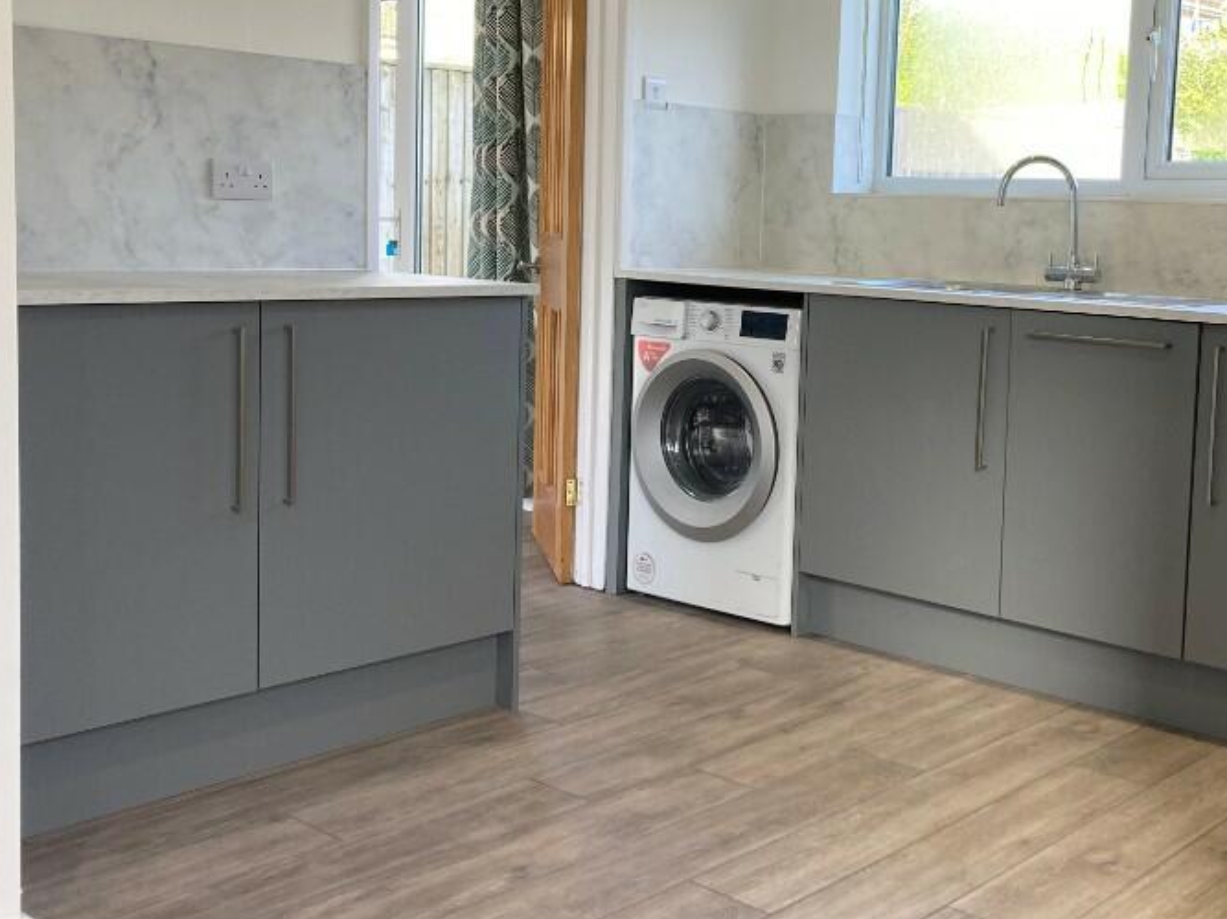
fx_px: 1524
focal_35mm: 43
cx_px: 828
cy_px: 349
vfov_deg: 33.4
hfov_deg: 43.2
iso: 50
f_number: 1.8
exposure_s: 1/121
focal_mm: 3.99
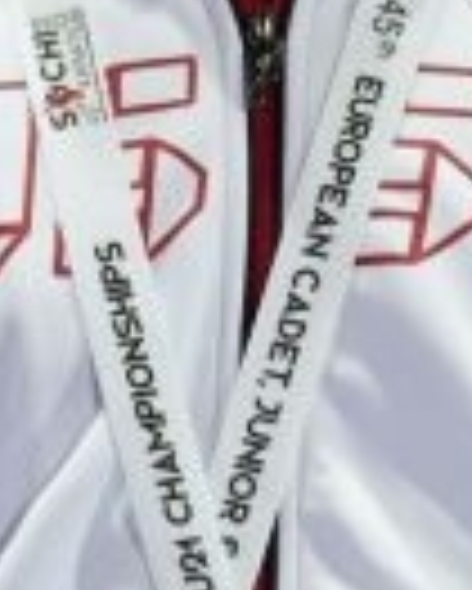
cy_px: 698
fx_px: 29930
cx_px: 382
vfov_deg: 1.1
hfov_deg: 0.9
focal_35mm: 1716
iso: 320
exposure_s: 1/250
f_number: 2.8
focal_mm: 200
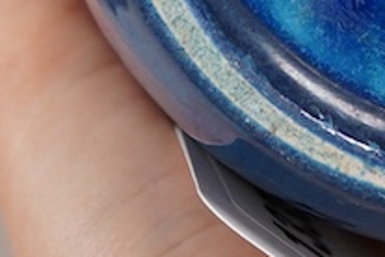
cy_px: -229
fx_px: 2096
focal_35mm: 196
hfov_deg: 10.3
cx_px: 472
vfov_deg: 6.8
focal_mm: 30
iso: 1250
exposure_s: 1/125
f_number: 7.1
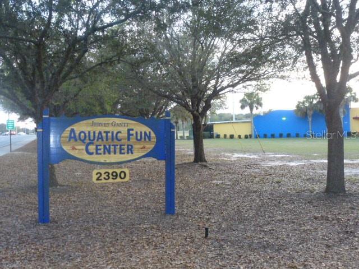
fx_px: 342
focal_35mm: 33
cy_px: 134
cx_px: 180
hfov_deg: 55.4
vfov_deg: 42.9
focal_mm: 5.9
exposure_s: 1/60
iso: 640
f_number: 3.6
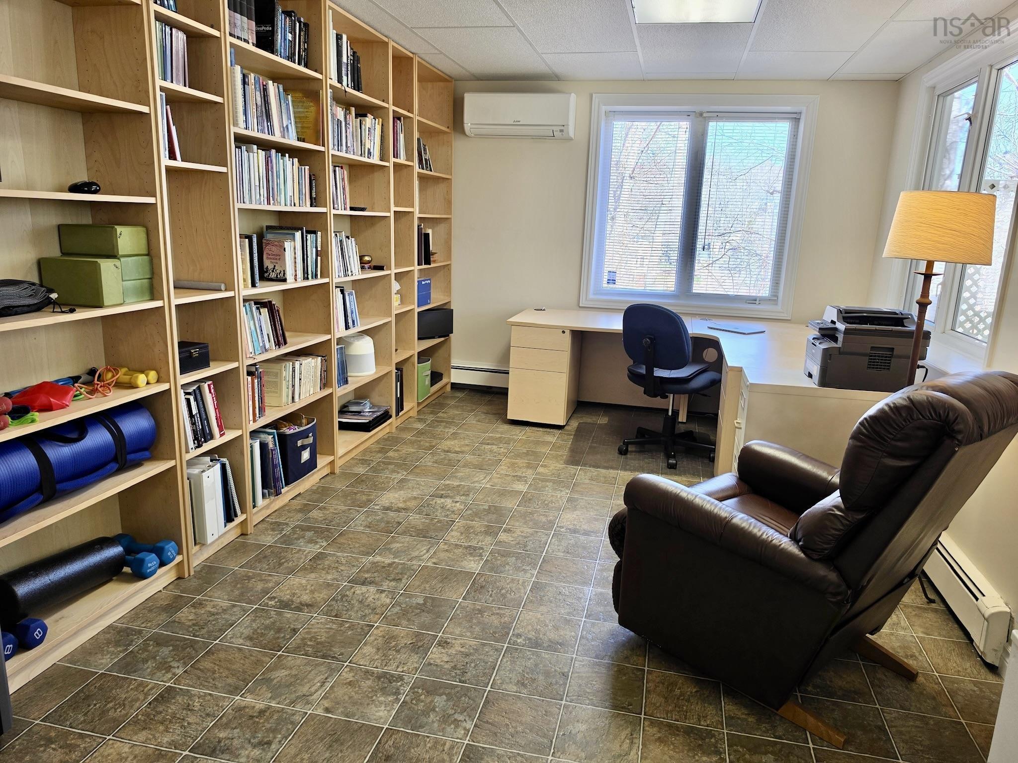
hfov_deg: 73.9
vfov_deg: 58.9
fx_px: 676
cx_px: 509
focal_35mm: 23
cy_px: 382
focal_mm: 6.5
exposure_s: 1/120
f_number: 1.4
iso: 32
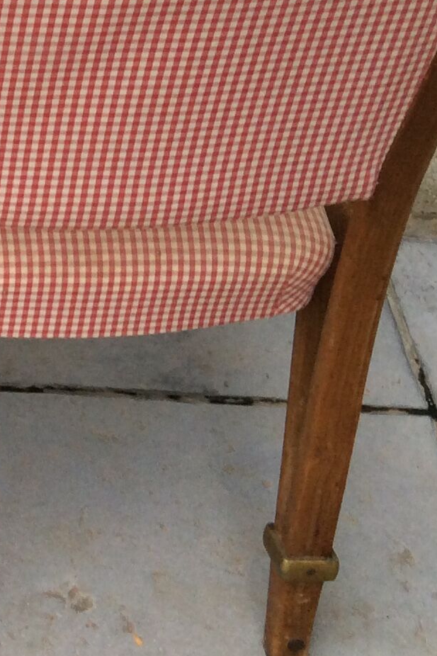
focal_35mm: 93
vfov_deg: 21.3
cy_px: 43
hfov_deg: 13.7
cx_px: -248
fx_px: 1694
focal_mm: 3.3
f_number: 2.4
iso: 40
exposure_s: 1/50
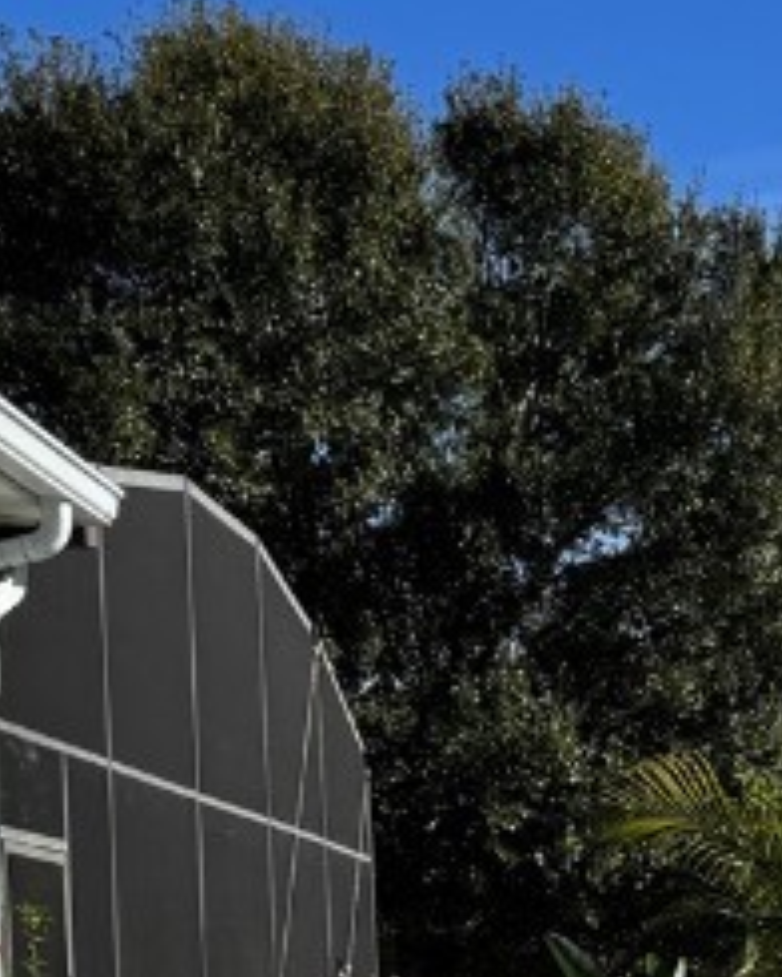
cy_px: 1133
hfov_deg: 13.6
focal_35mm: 98
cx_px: 1520
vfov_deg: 18.6
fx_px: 2835
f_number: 1.78
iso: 80
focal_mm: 6.76
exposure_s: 1/4950
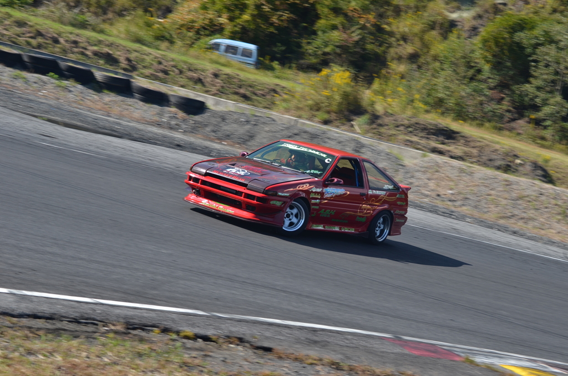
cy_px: 188
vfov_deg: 12.1
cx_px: 284
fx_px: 1771
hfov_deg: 18.2
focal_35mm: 112
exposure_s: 1/320
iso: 100
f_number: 7.1
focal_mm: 75
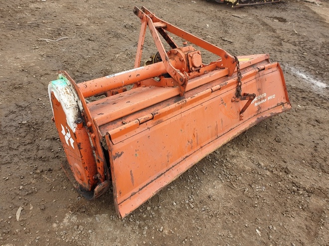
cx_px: 164
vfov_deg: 53.1
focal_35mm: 26
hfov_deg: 67.3
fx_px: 247
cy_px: 123
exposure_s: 1/442
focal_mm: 4.3
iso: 50
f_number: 2.4
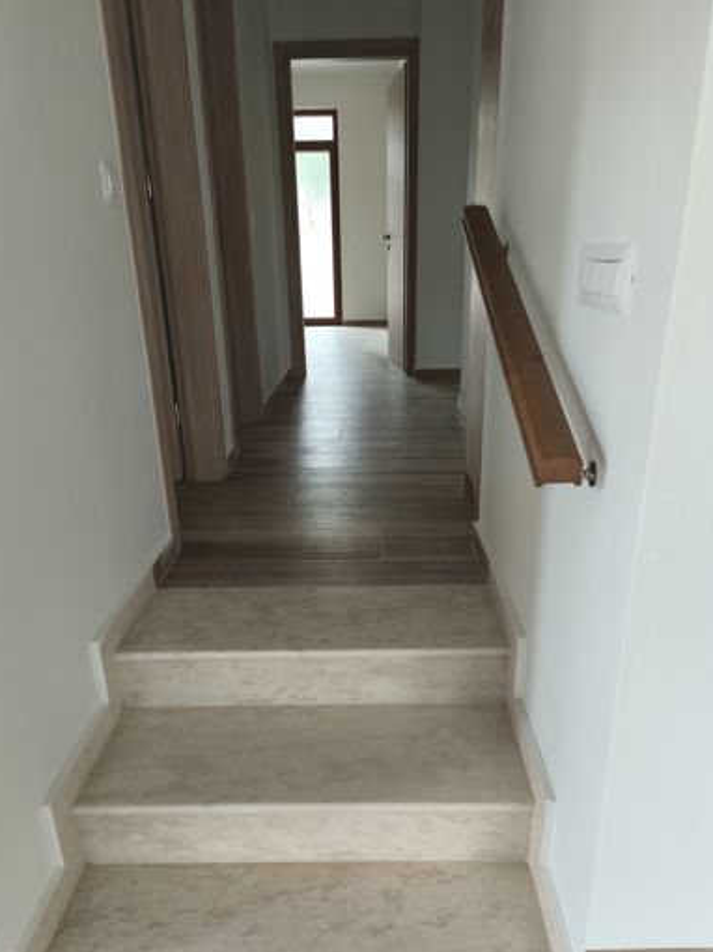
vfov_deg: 71.6
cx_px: 361
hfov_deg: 56.8
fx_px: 660
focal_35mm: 24
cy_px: 493
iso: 320
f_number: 1.7
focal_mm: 5.35
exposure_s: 1/100
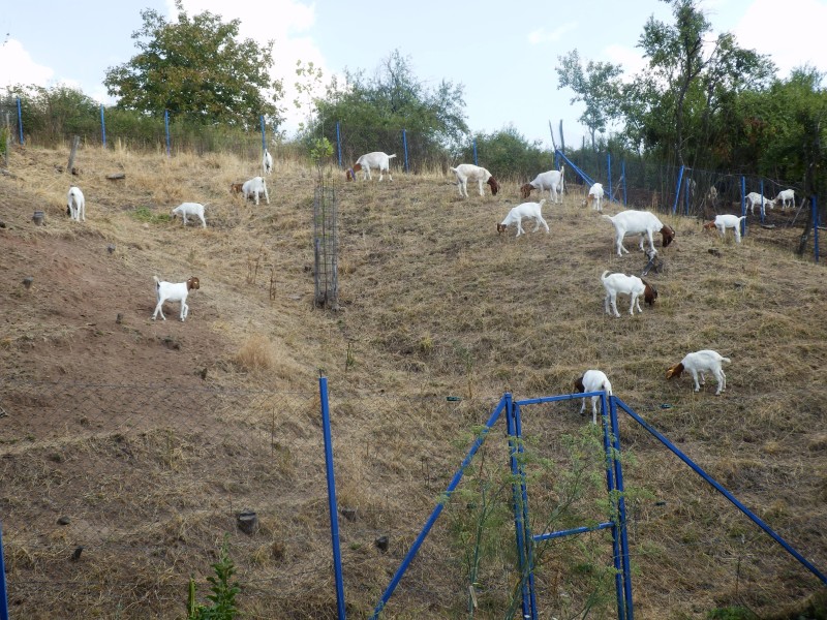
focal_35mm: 44
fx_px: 1051
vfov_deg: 32.9
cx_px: 414
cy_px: 310
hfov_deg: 42.9
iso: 80
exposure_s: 1/250
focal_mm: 7.9
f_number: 4.2
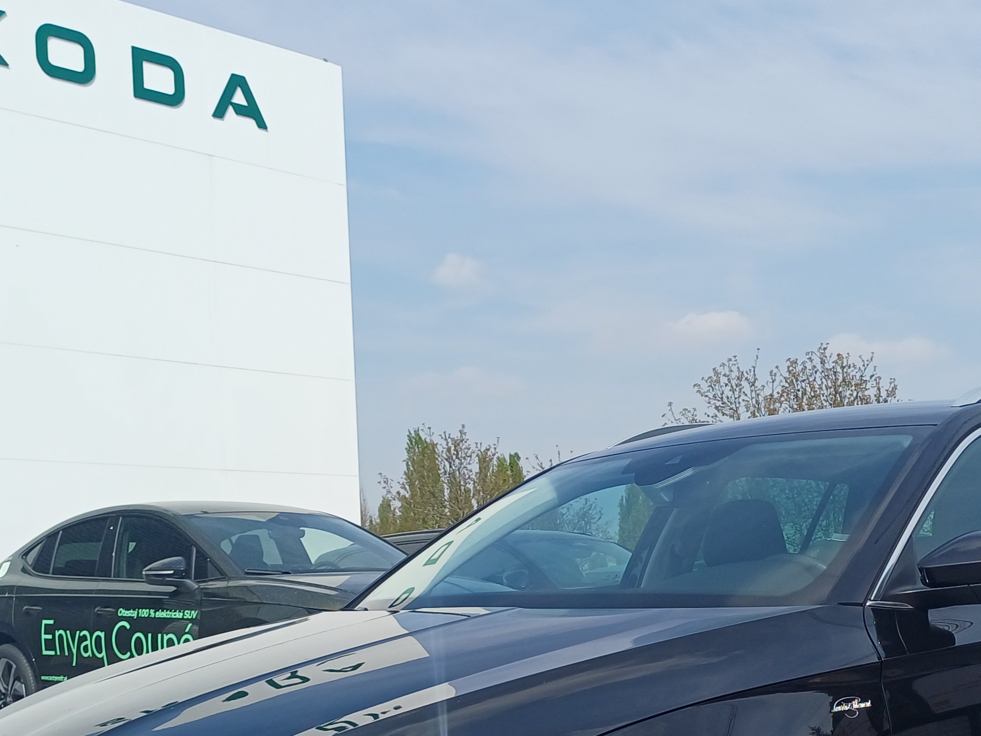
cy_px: 683
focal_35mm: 53
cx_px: 514
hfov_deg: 36.2
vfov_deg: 26.5
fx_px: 1502
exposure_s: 1/1565
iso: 50
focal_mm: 4.65
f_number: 1.8
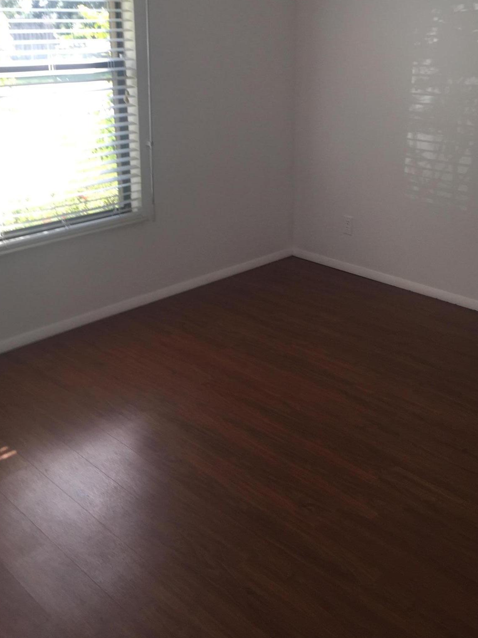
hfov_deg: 37.7
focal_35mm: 38
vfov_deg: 48.4
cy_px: 232
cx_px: 254
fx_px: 699
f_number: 2.2
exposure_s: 1/120
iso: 32
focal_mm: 4.15
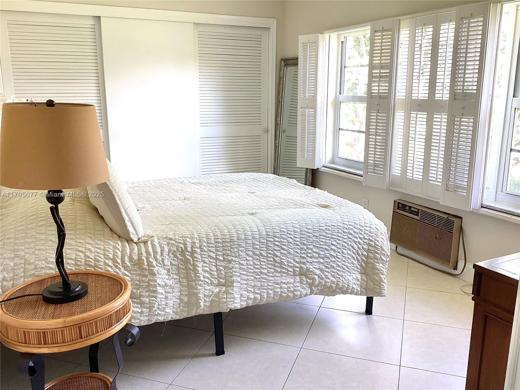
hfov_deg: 58.4
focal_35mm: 31
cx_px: 260
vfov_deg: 45.4
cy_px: 195
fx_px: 466
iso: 50
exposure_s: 1/60
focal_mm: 3.3
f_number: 2.4
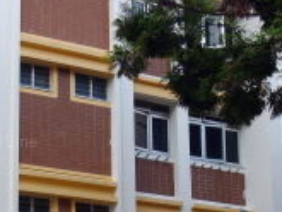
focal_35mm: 123
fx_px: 1003
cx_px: 67
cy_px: 144
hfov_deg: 15.9
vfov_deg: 12.0
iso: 80
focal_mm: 6.2
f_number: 2.8
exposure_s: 1/200
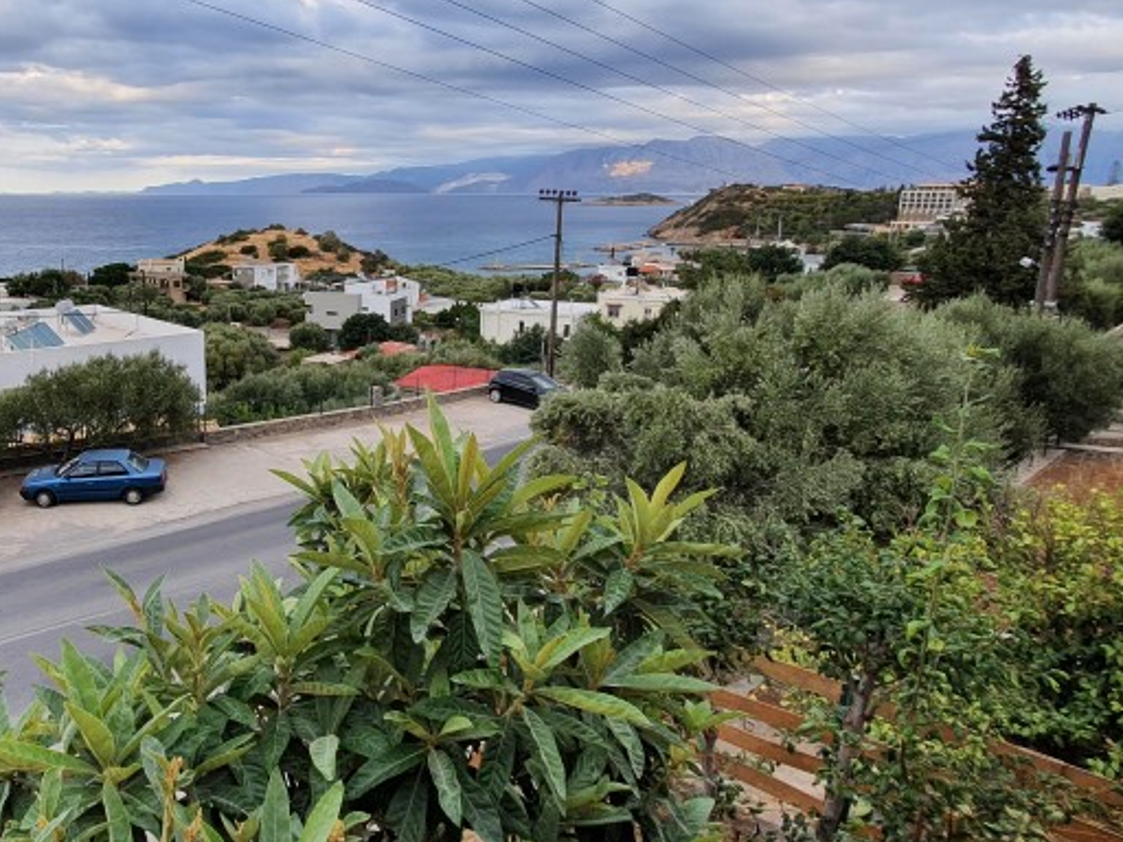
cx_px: 336
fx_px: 843
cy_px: 399
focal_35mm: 26
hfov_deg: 64.7
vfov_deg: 53.0
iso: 50
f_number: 2.2
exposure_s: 1/198
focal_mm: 1.8
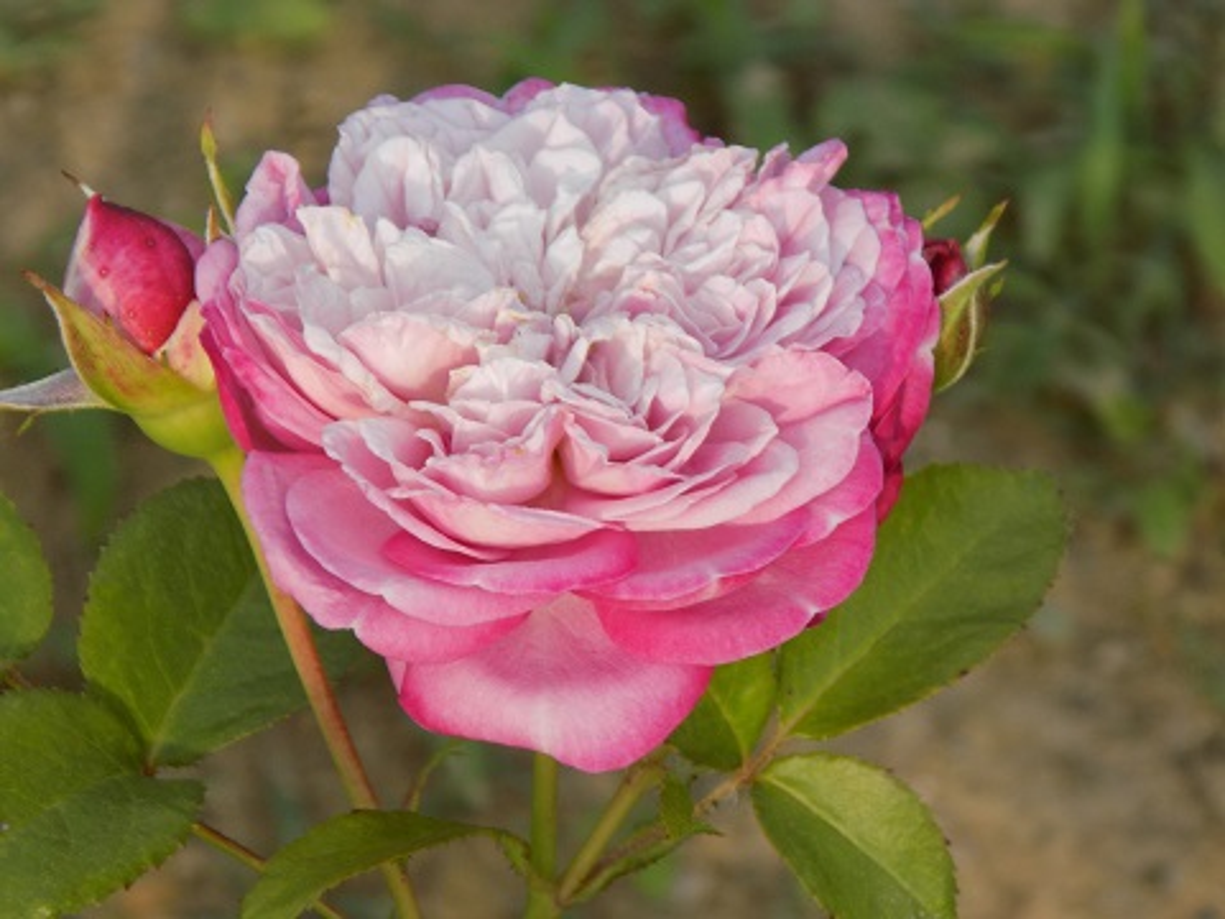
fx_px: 15819
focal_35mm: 447
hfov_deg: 4.4
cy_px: 460
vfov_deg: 3.3
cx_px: 612
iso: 80
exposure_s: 1/125
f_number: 5.9
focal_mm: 79.5
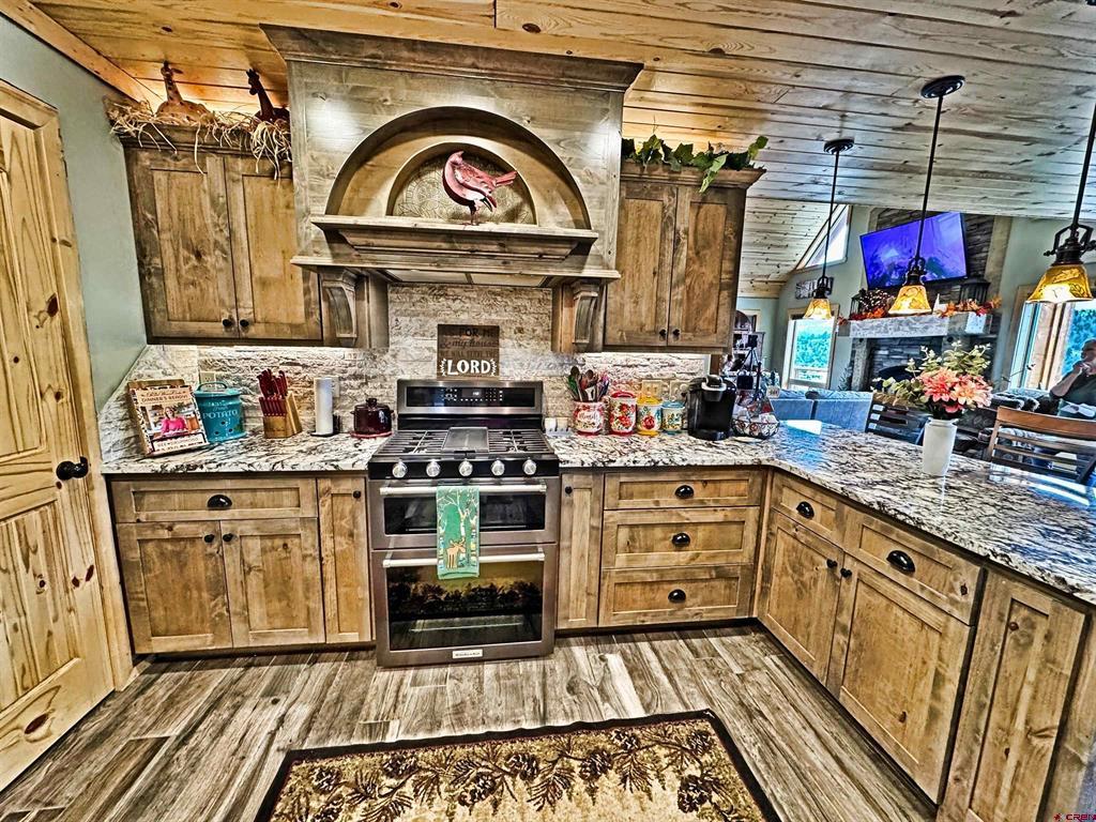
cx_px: 548
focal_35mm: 14
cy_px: 411
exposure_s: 1/60
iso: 250
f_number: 2.2
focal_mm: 2.22
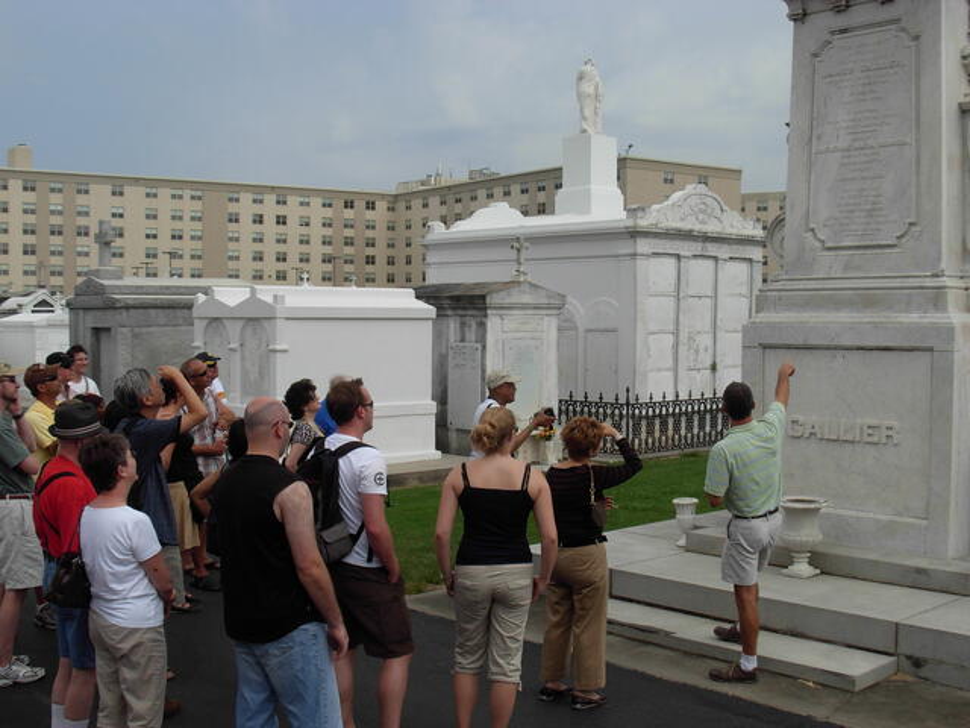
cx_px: 485
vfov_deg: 32.2
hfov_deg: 42.1
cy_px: 364
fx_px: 1261
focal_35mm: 45
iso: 79
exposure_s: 1/745
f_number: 5.3
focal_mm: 7.5
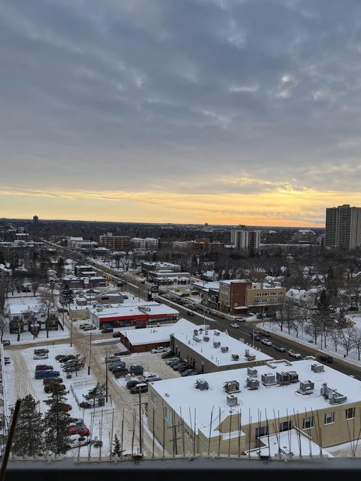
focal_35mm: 31
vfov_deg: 58.3
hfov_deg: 45.3
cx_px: 208
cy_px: 253
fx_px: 431
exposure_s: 1/3425
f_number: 1.78
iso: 100
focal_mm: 6.76
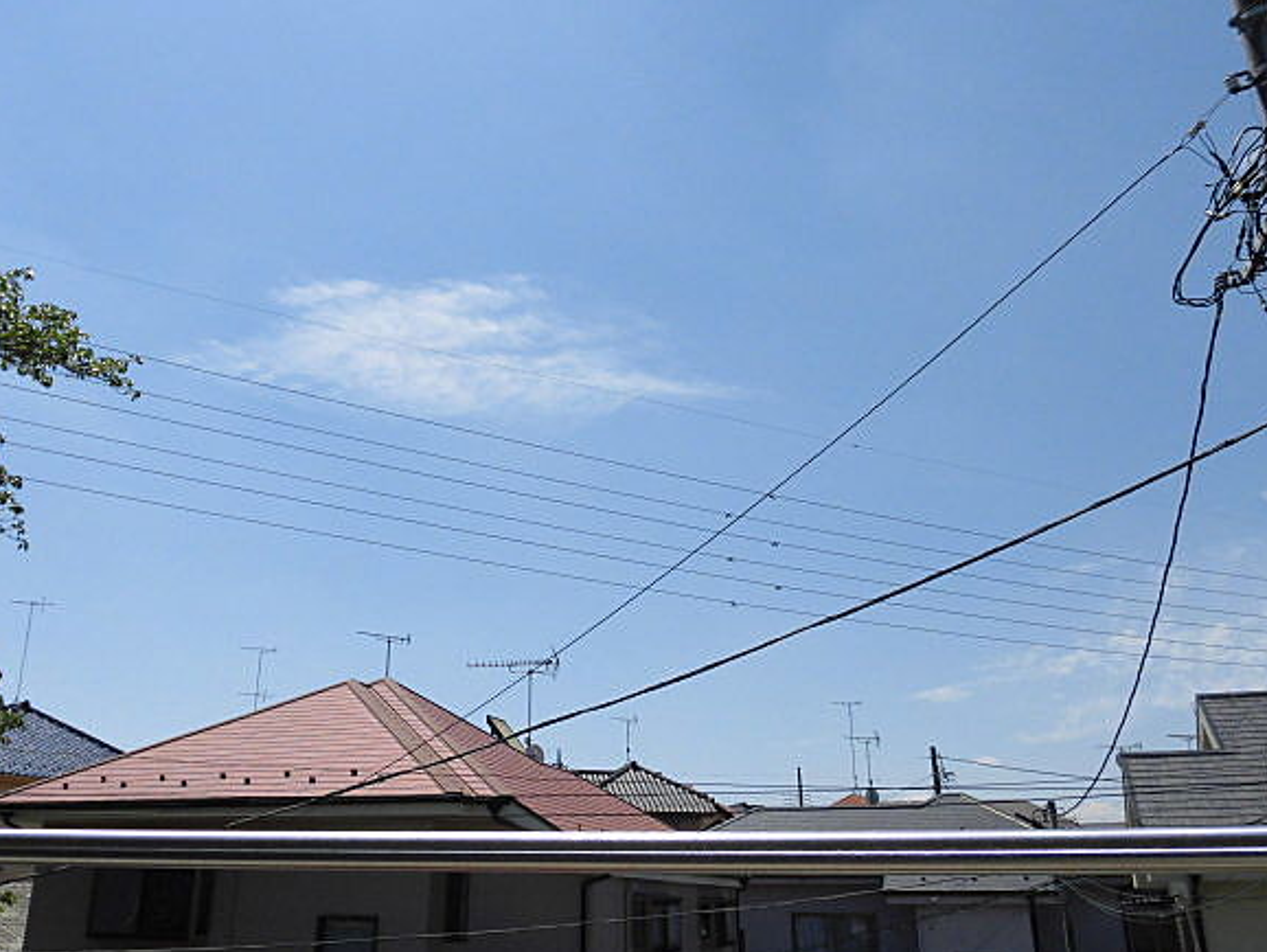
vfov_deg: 45.4
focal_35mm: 31
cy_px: 439
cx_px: 574
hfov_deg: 58.2
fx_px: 1135
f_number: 8.4
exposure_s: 1/320
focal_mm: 4.98
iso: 100
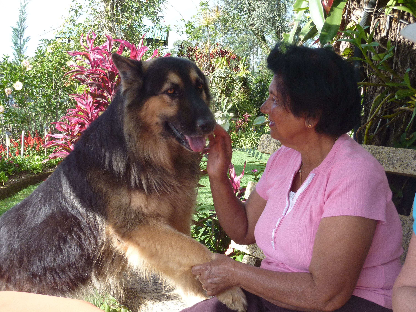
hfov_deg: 39.7
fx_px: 577
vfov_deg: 30.3
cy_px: 156
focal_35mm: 48
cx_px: 208
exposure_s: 1/250
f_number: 4
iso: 160
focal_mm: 7.9
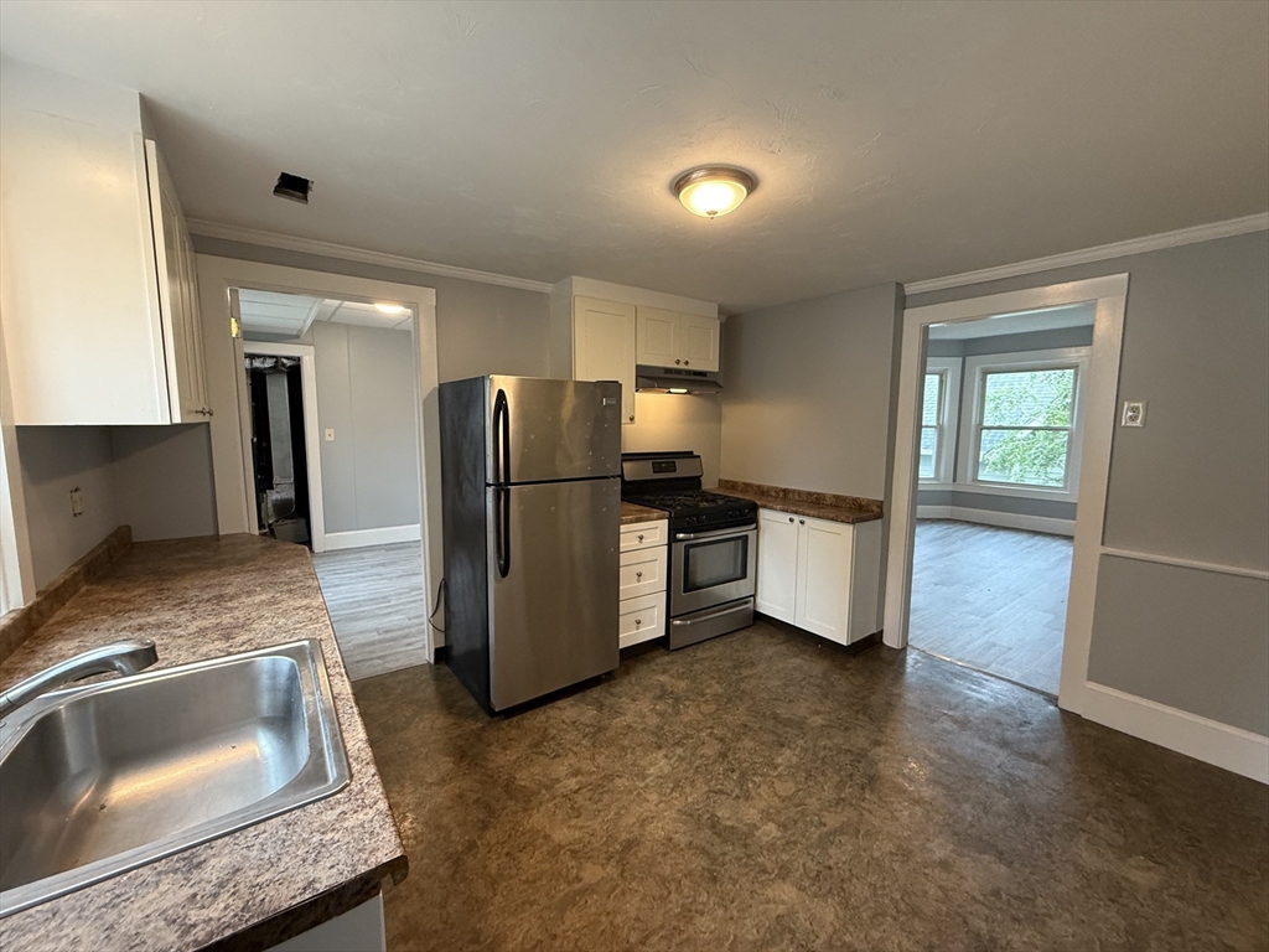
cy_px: 476
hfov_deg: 102.1
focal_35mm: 14
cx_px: 634
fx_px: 513
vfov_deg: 85.7
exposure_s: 1/60
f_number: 2.2
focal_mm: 2.22
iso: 400
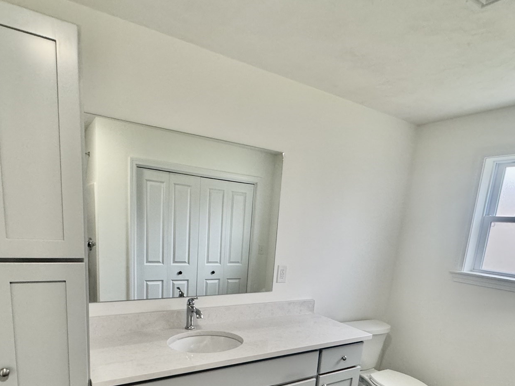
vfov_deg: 55.7
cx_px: 246
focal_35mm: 23
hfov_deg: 73.9
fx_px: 342
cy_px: 295
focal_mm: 2.22
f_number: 2.2
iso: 250
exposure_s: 1/60
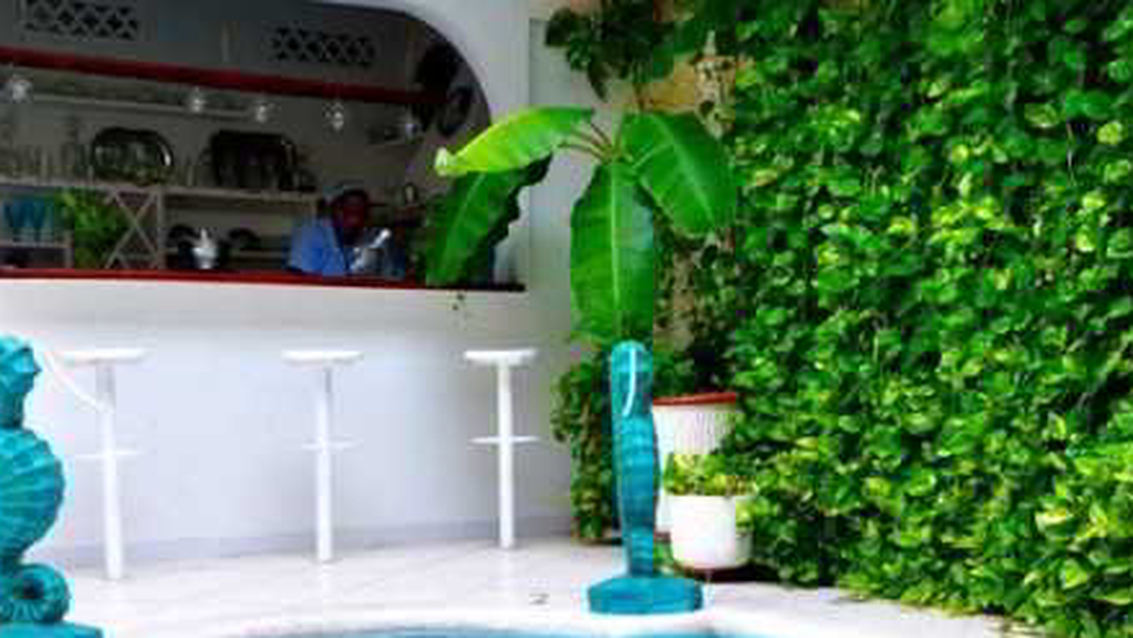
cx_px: 942
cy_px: 540
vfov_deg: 19.8
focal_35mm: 60
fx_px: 1801
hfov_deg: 33.7
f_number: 6.3
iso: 320
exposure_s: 1/50
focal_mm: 21
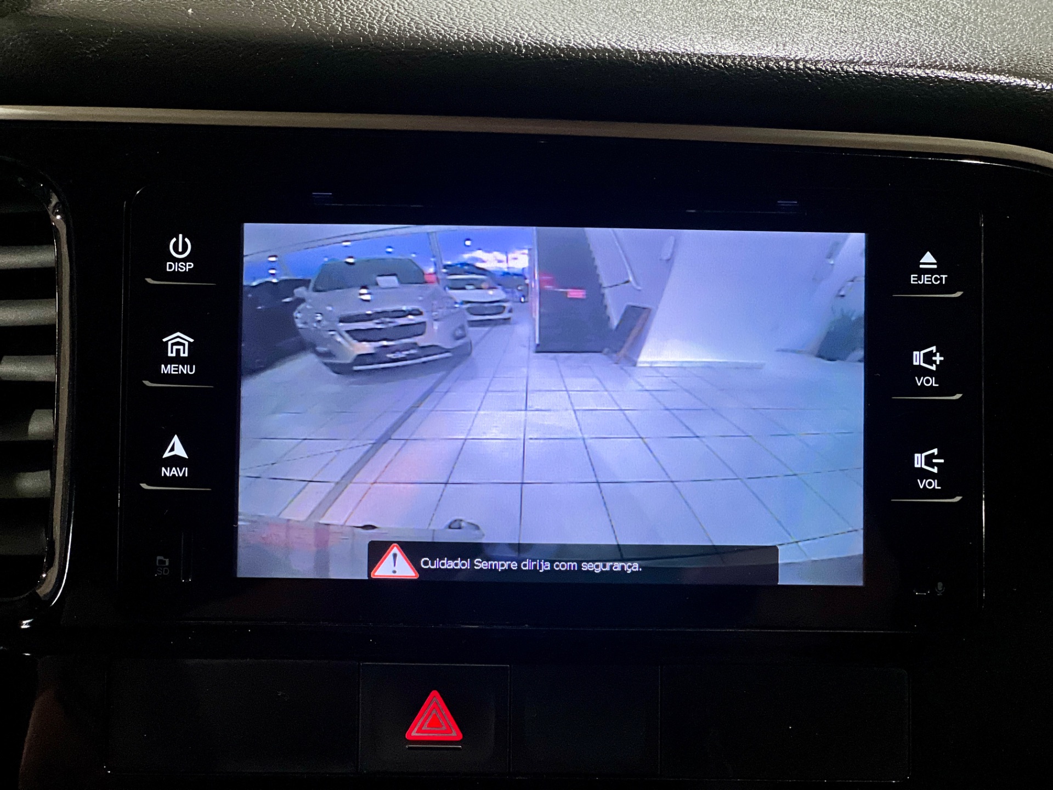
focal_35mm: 77
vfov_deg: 19.1
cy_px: 395
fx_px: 2342
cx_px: 526
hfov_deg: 25.3
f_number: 2.8
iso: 400
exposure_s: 1/40
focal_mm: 9
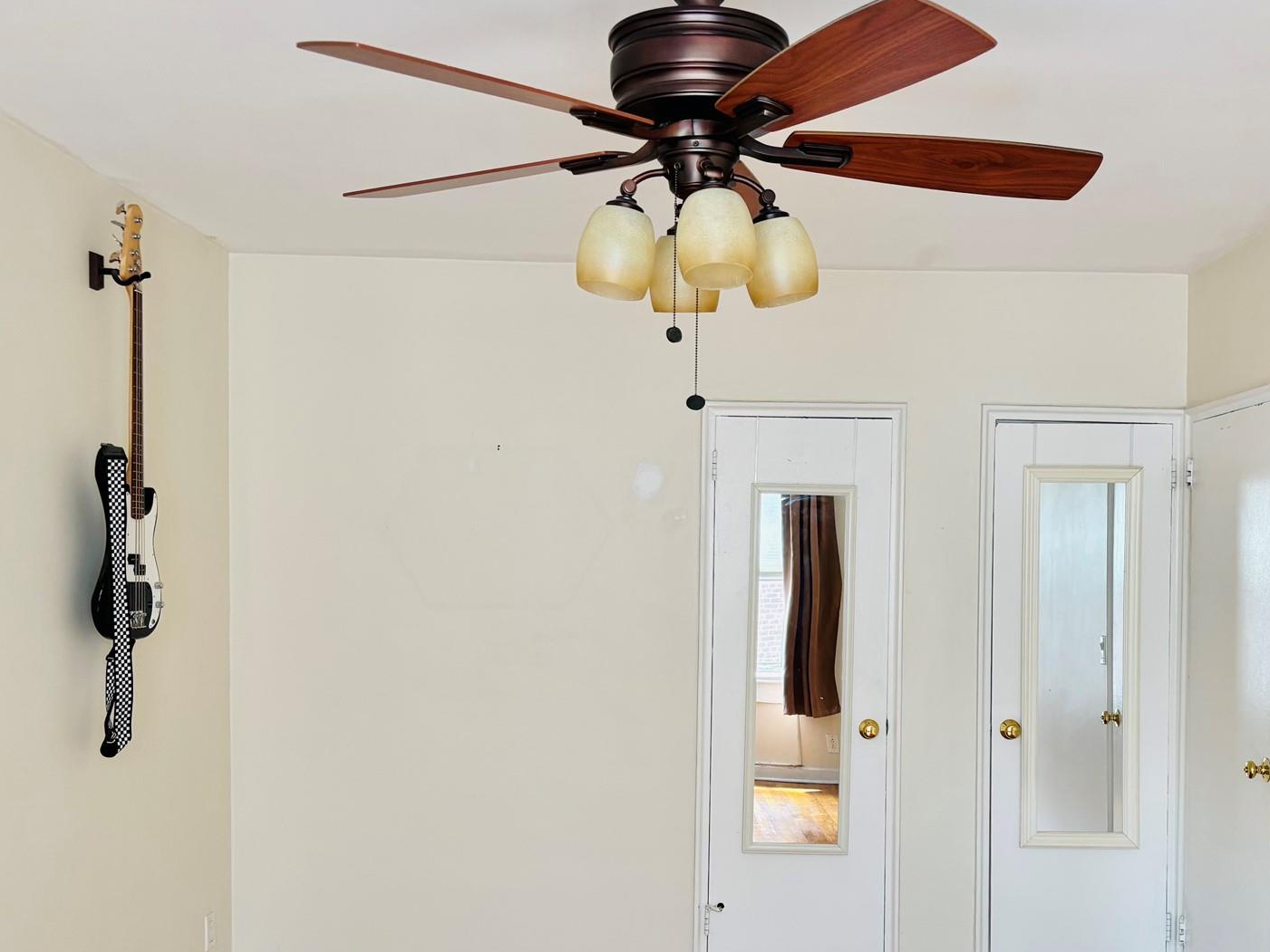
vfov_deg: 37.5
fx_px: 1394
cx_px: 753
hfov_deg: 48.7
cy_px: 581
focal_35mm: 38
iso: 125
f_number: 1.6
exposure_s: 1/102
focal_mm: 5.96
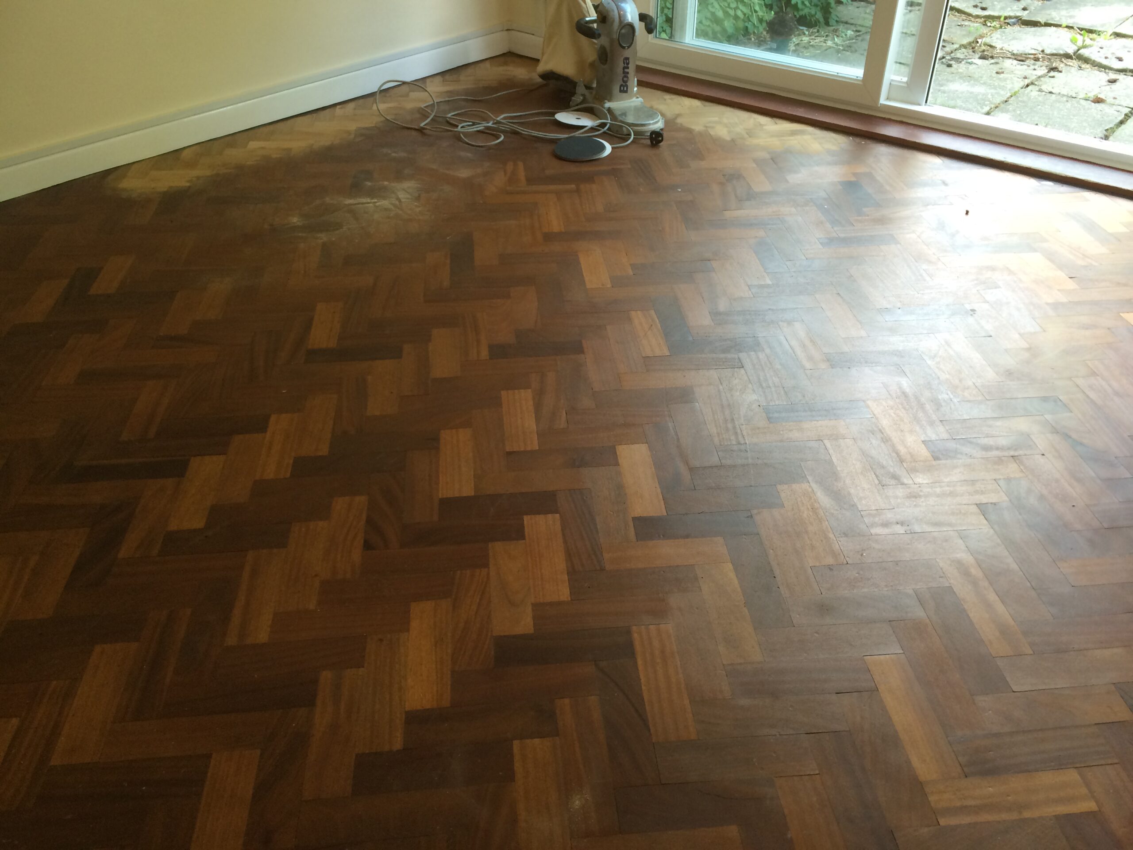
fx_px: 949
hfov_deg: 61.7
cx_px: 566
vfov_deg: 48.2
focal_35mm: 29
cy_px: 425
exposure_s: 1/33
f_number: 2.2
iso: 50
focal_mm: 4.15
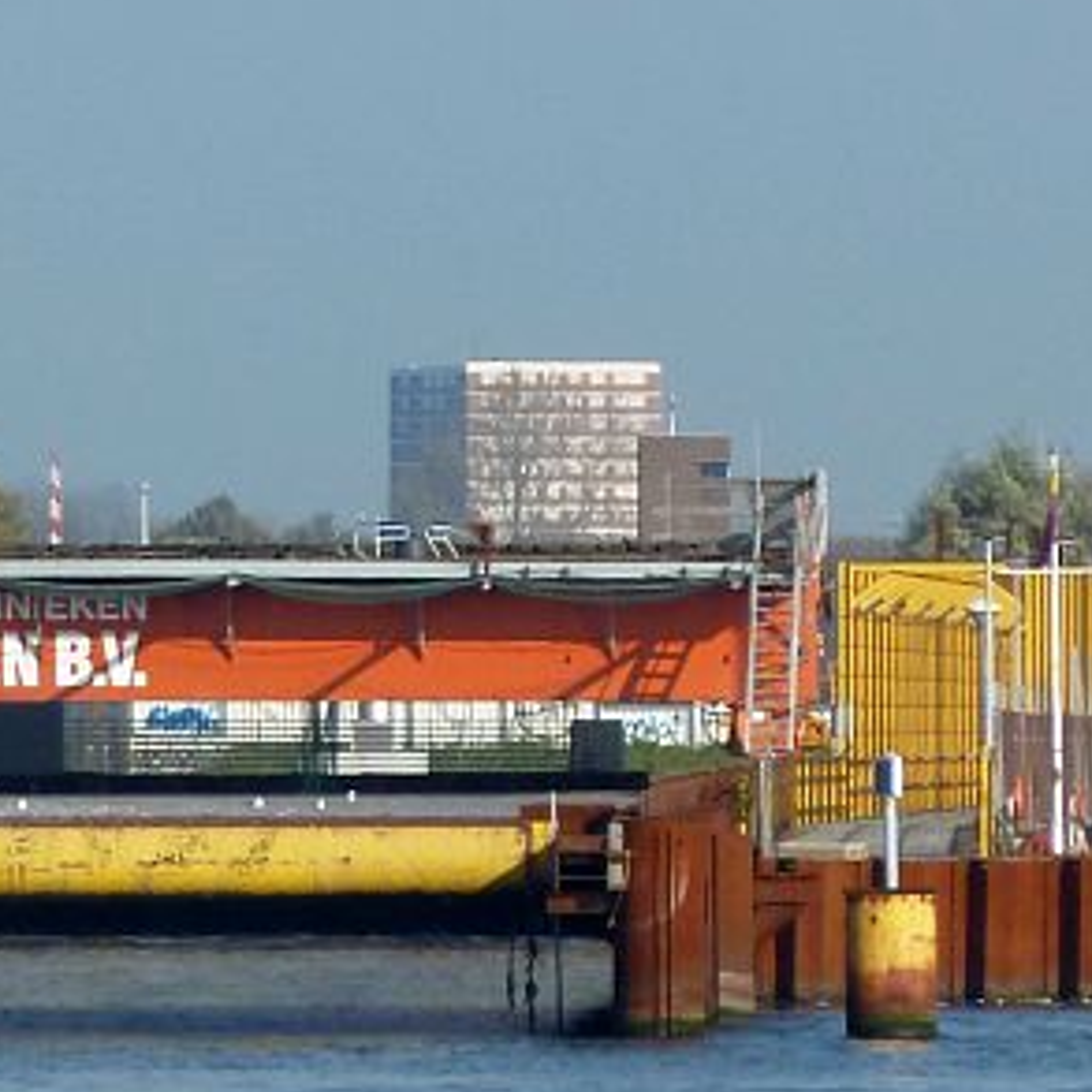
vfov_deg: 2.5
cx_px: -145
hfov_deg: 2.5
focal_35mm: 695
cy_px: 716
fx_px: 24805
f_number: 4.6
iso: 160
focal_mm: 37
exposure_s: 1/640
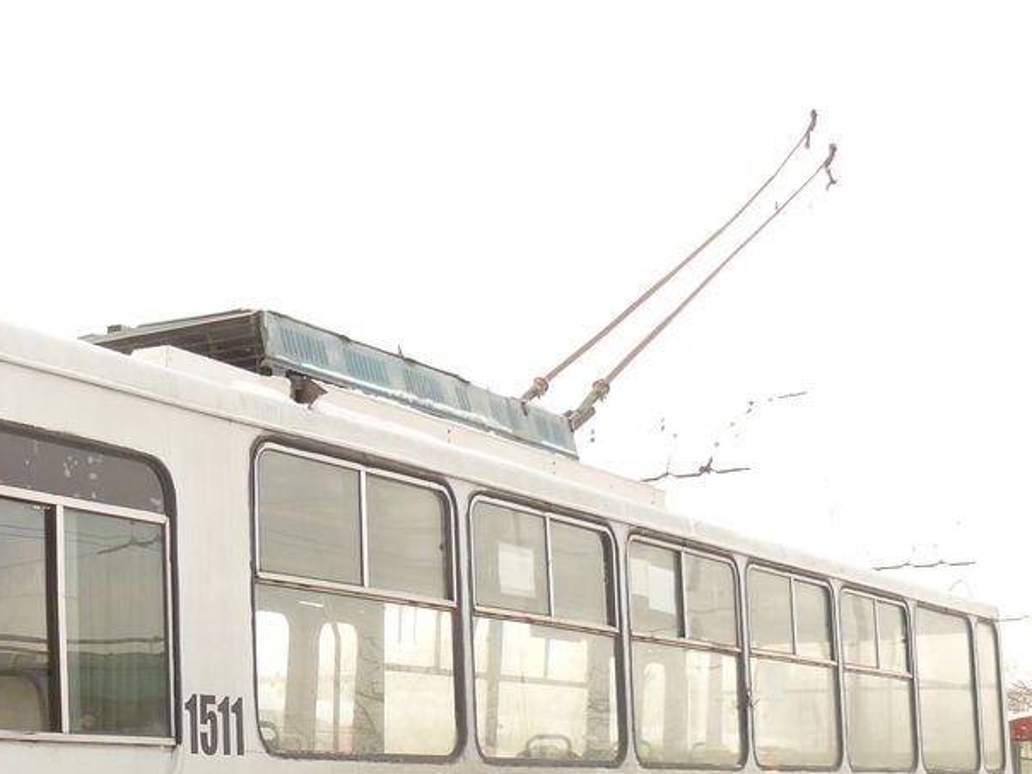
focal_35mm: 61
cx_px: 200
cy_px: 625
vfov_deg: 23.6
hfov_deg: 30.9
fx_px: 1819
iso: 100
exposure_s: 1/200
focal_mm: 6
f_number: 2.8
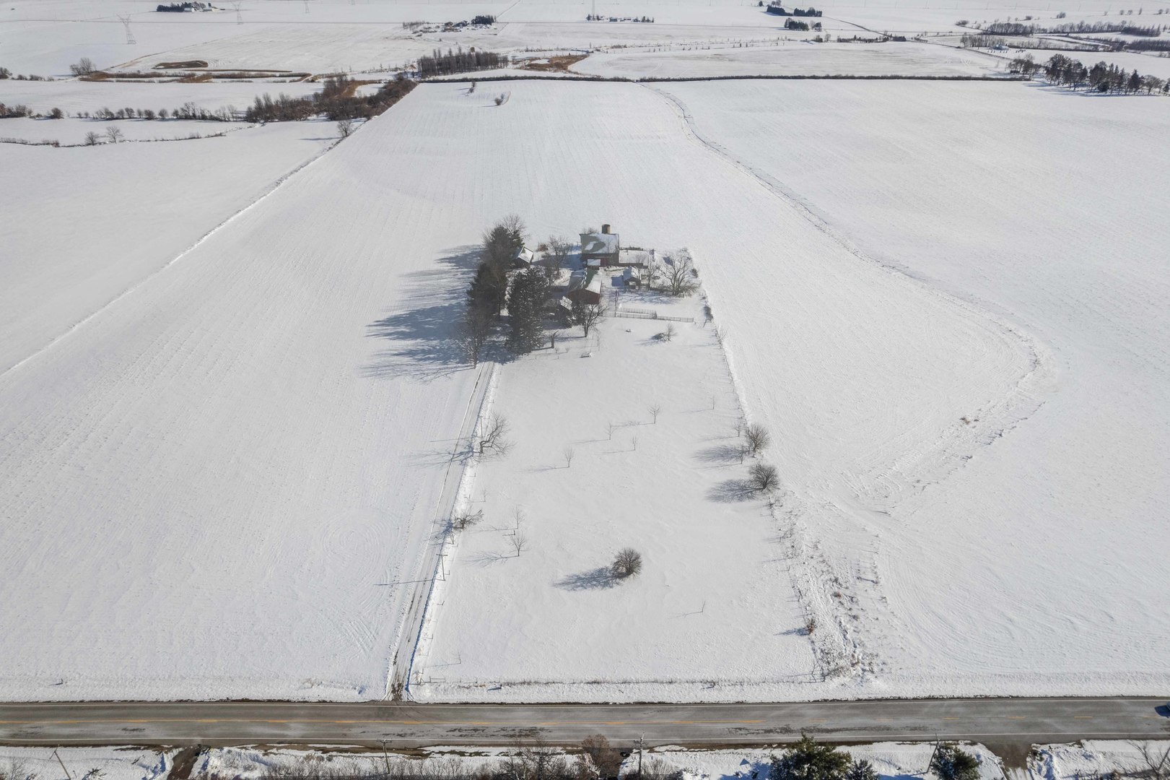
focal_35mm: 22
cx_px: 585
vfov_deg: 57.2
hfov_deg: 78.6
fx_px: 715
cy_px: 390
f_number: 2.8
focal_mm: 8.38
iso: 110
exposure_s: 1/6000
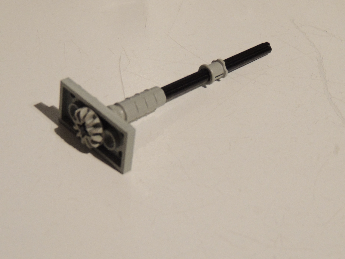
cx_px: 172
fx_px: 747
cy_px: 130
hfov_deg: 26.0
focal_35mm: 75
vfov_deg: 19.6
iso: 800
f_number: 3.9
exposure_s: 1/25
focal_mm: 13.3
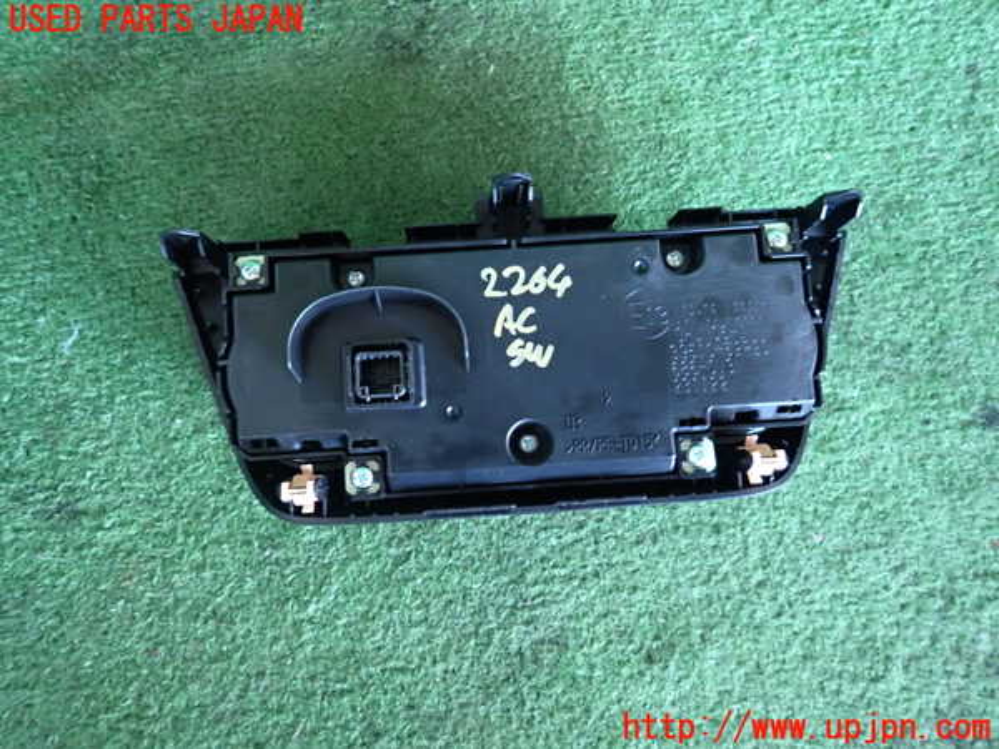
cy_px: 374
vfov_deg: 54.9
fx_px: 721
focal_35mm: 25
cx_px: 500
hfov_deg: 69.4
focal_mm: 4.5
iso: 640
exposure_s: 1/30
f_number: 2
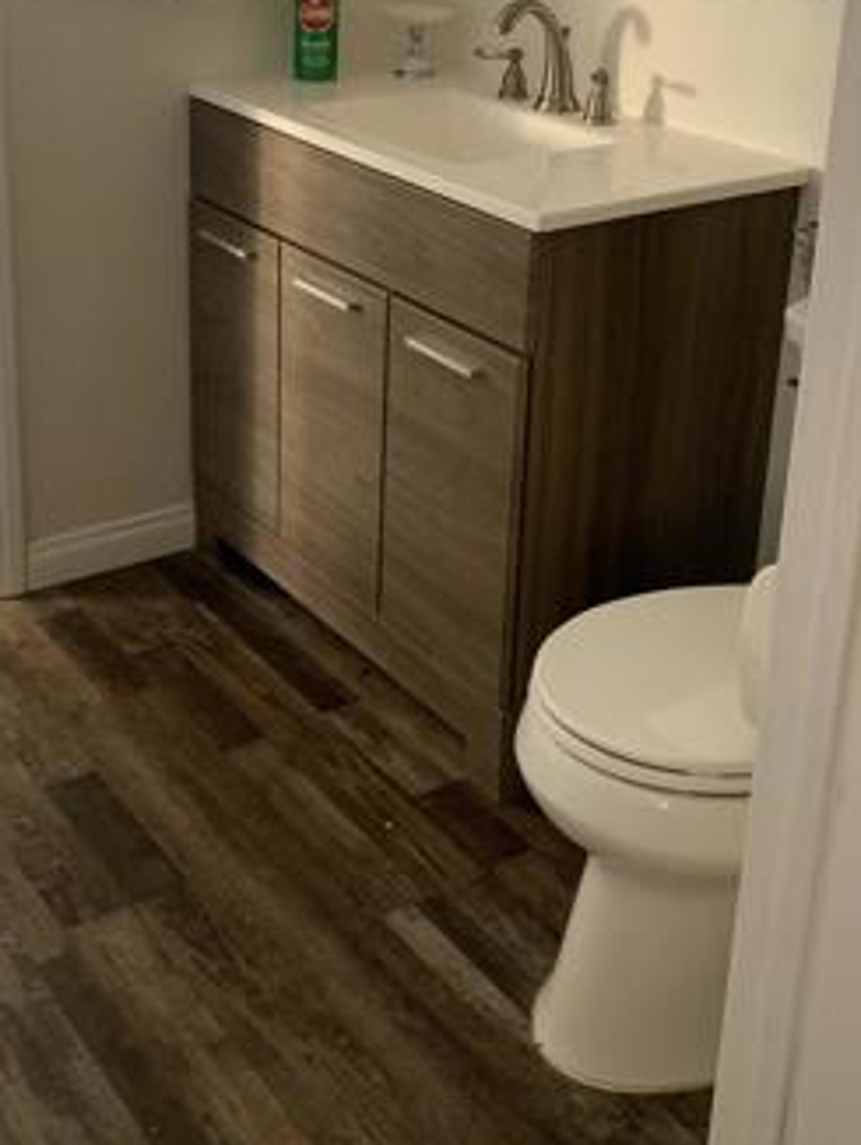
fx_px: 1689
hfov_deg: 28.4
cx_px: 302
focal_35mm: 51
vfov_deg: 37.0
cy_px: 369
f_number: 1.8
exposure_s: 1/60
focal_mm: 4.25
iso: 125
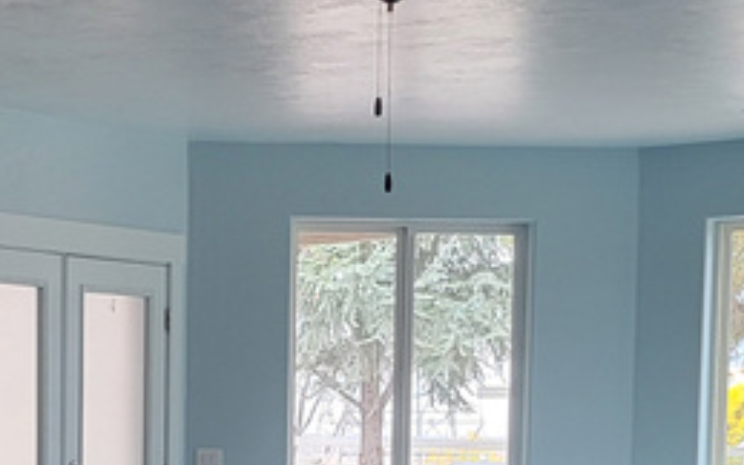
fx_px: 2211
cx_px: 135
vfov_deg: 11.6
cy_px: 675
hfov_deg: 18.9
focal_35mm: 109
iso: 250
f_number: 1.8
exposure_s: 1/120
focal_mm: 5.4
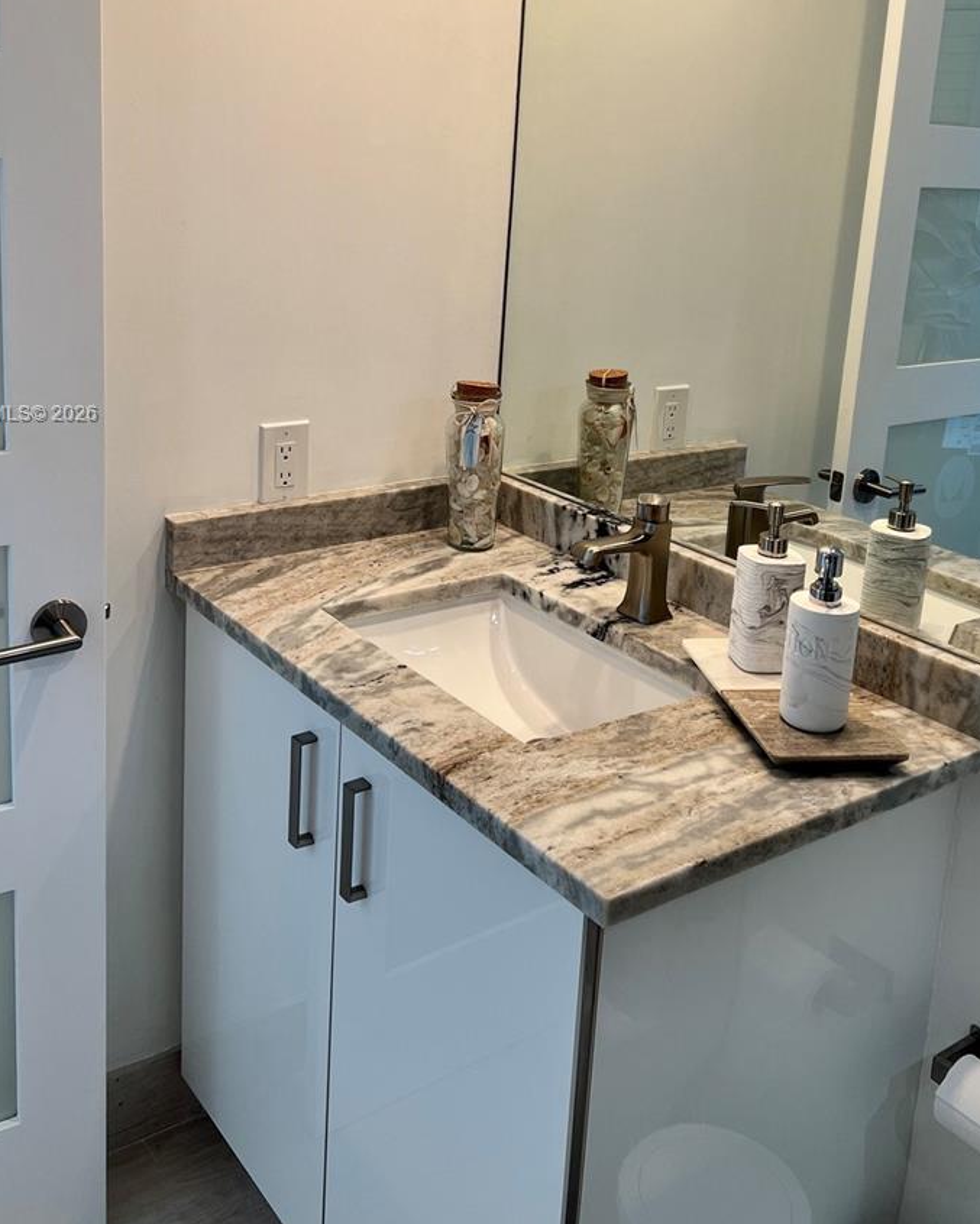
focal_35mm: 36
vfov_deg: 49.5
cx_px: 481
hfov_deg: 41.2
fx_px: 1305
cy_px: 415
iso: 40
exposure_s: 1/139
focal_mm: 5.7
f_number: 1.5
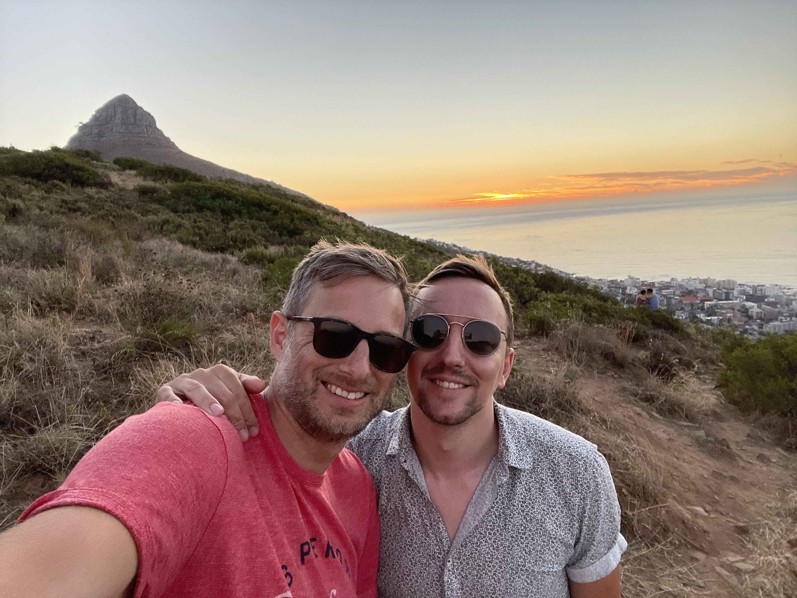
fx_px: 530
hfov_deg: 73.9
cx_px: 398
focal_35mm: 23
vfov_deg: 58.9
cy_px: 299
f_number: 2.2
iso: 40
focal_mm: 2.71
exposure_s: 1/121
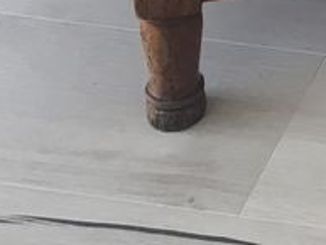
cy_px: -338
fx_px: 1414
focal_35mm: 150
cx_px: 687
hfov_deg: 11.6
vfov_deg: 9.0
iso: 25
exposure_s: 1/33
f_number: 2.2
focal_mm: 4.15
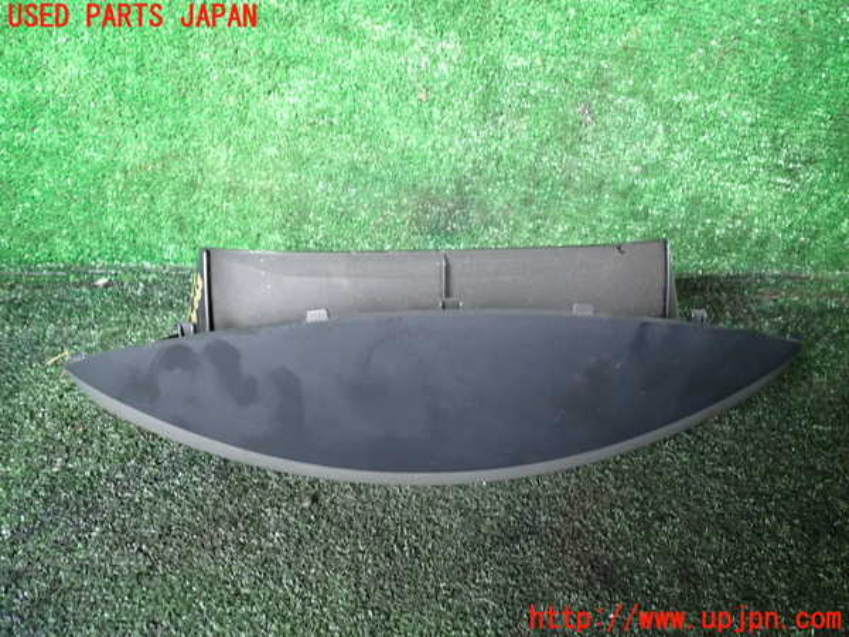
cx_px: 424
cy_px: 318
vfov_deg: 46.8
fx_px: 736
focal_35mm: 30
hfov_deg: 60.0
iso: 400
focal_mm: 5.4
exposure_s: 1/30
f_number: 2.3
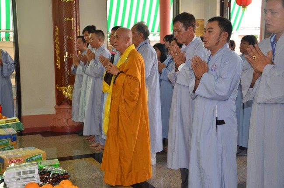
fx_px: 413
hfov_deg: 37.9
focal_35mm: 52
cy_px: 94
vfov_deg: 25.7
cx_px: 142
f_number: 4.5
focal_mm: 35
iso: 640
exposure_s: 1/60
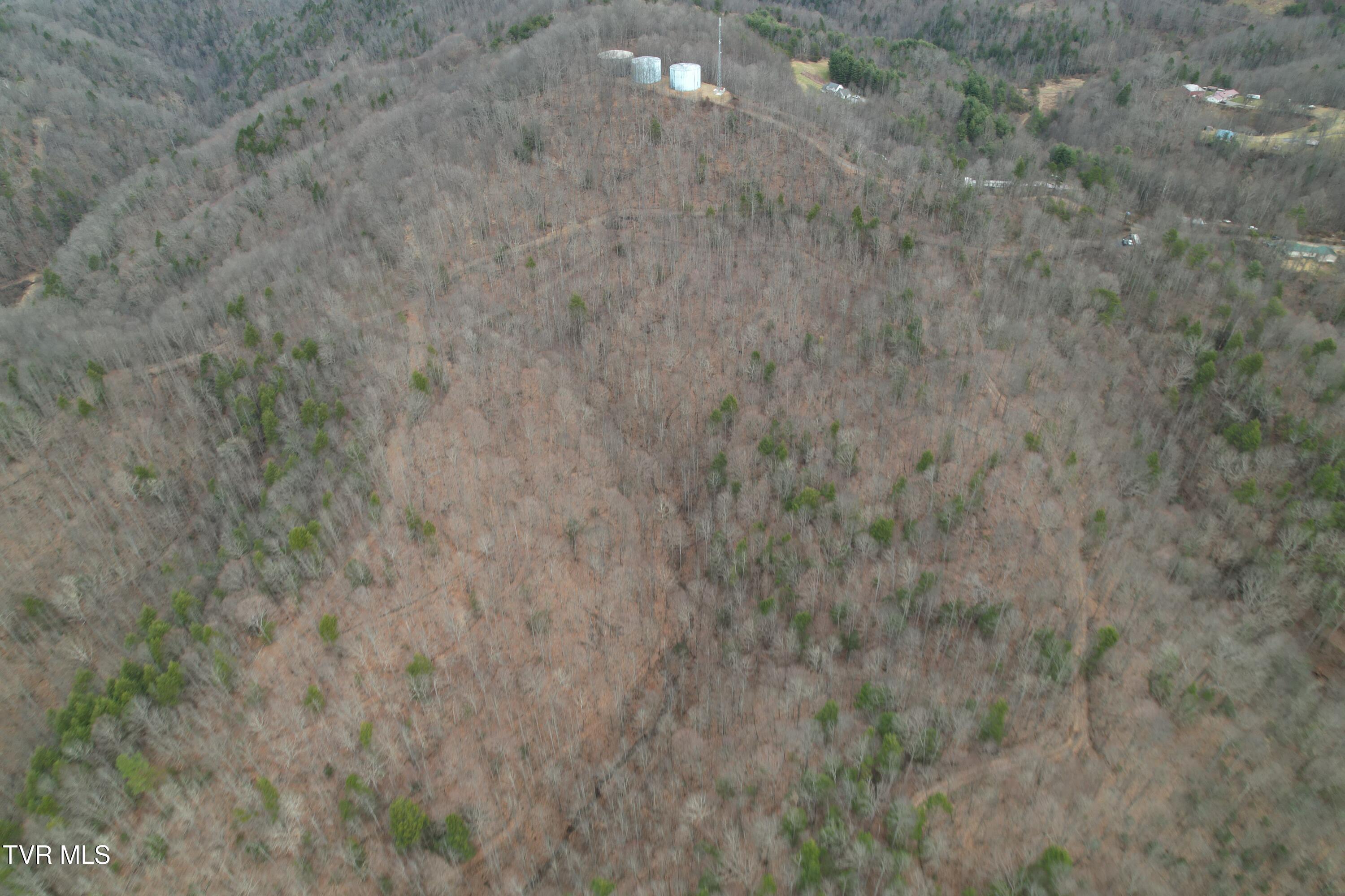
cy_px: 448
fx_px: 822
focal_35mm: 22
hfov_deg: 78.6
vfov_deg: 57.2
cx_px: 672
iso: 110
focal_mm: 8.38
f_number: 2.8
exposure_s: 1/15
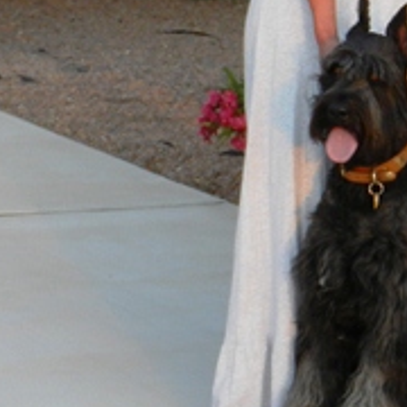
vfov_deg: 8.1
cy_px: 5
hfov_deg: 8.1
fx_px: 2847
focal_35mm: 214
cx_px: 513
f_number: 4.6
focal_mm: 12.3
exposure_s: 1/50
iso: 160
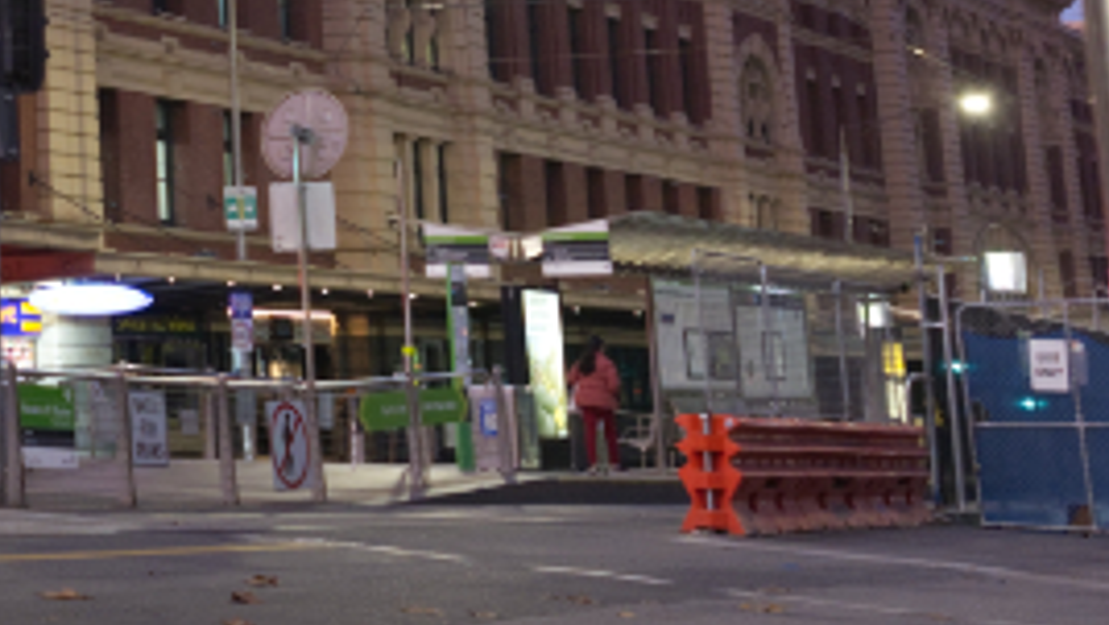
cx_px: -459
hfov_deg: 21.9
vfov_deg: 13.8
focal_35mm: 84
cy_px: -209
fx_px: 2471
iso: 800
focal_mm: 14
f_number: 2.8
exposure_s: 1/38
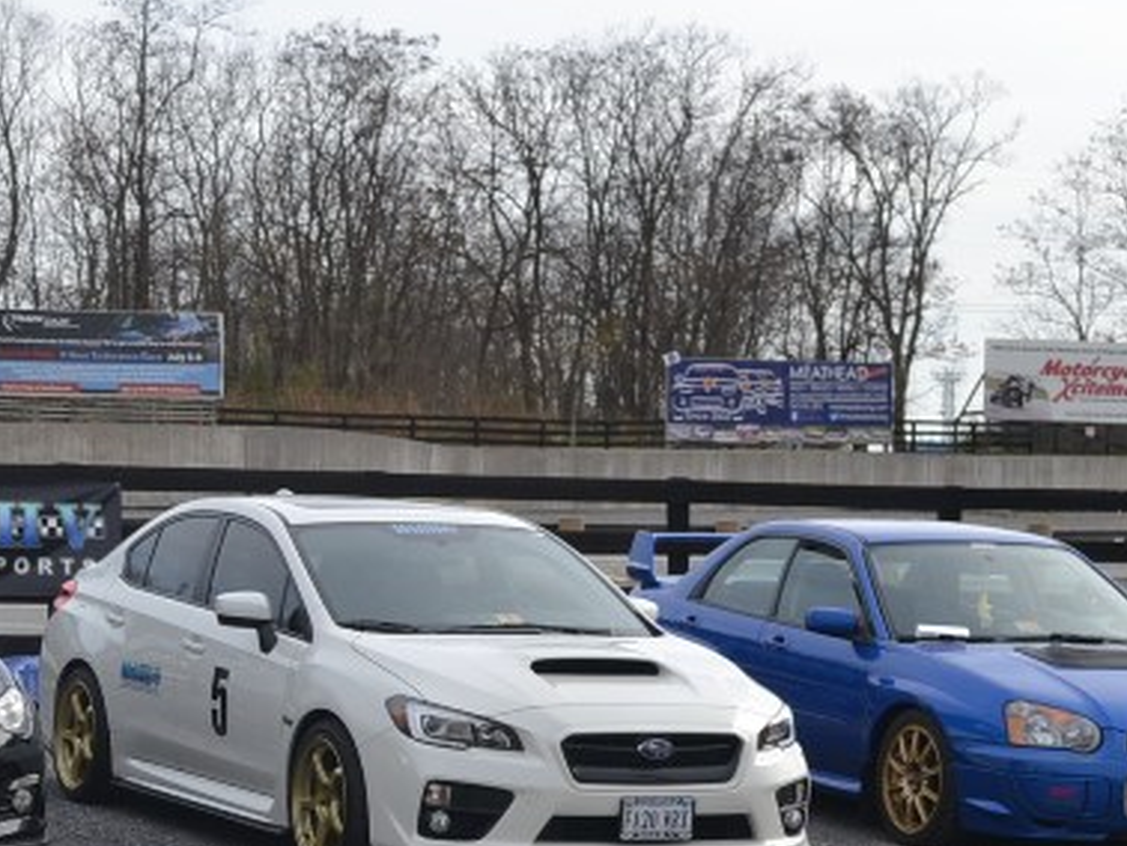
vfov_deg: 15.3
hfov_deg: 19.8
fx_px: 3127
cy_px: 684
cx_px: 0
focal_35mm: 96
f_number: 8
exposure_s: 1/250
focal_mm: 26
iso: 100
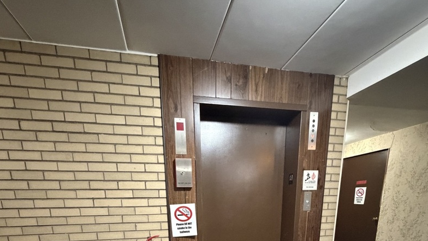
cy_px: 255
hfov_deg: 83.8
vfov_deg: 43.5
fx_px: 238
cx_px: 215
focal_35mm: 21
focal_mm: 2.22
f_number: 2.2
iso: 1250
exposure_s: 1/40
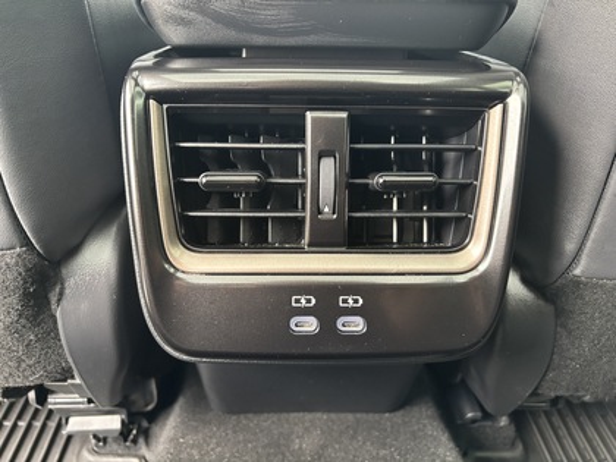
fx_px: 463
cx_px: 308
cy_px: 231
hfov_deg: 67.3
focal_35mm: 26
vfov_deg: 53.1
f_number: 1.6
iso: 500
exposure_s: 1/60
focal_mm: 5.96
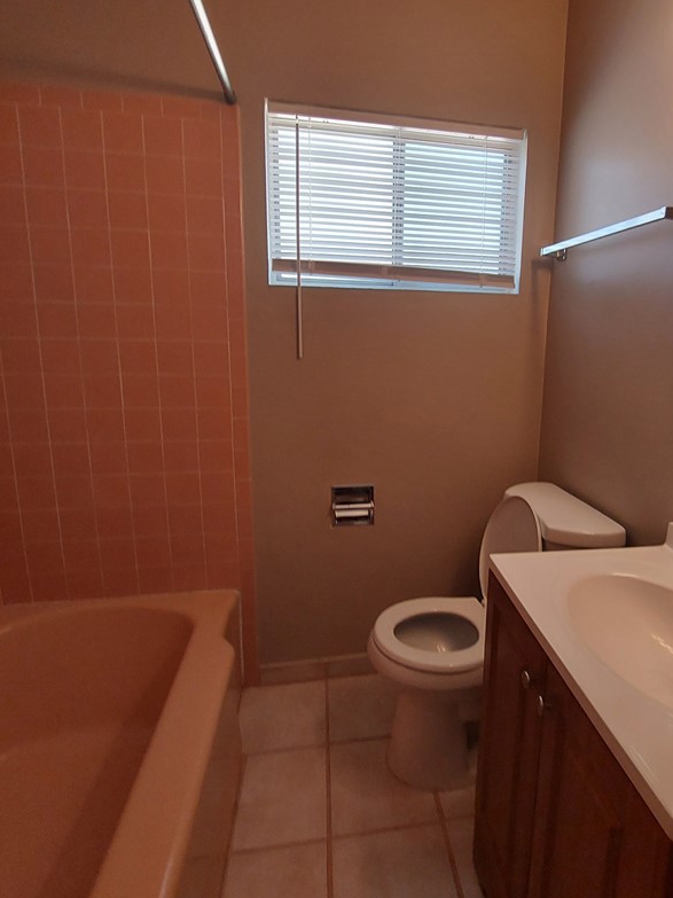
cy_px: 386
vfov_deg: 90.5
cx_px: 405
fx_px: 441
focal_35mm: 17
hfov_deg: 73.9
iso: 64
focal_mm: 1.74
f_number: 2.2
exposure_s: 1/60
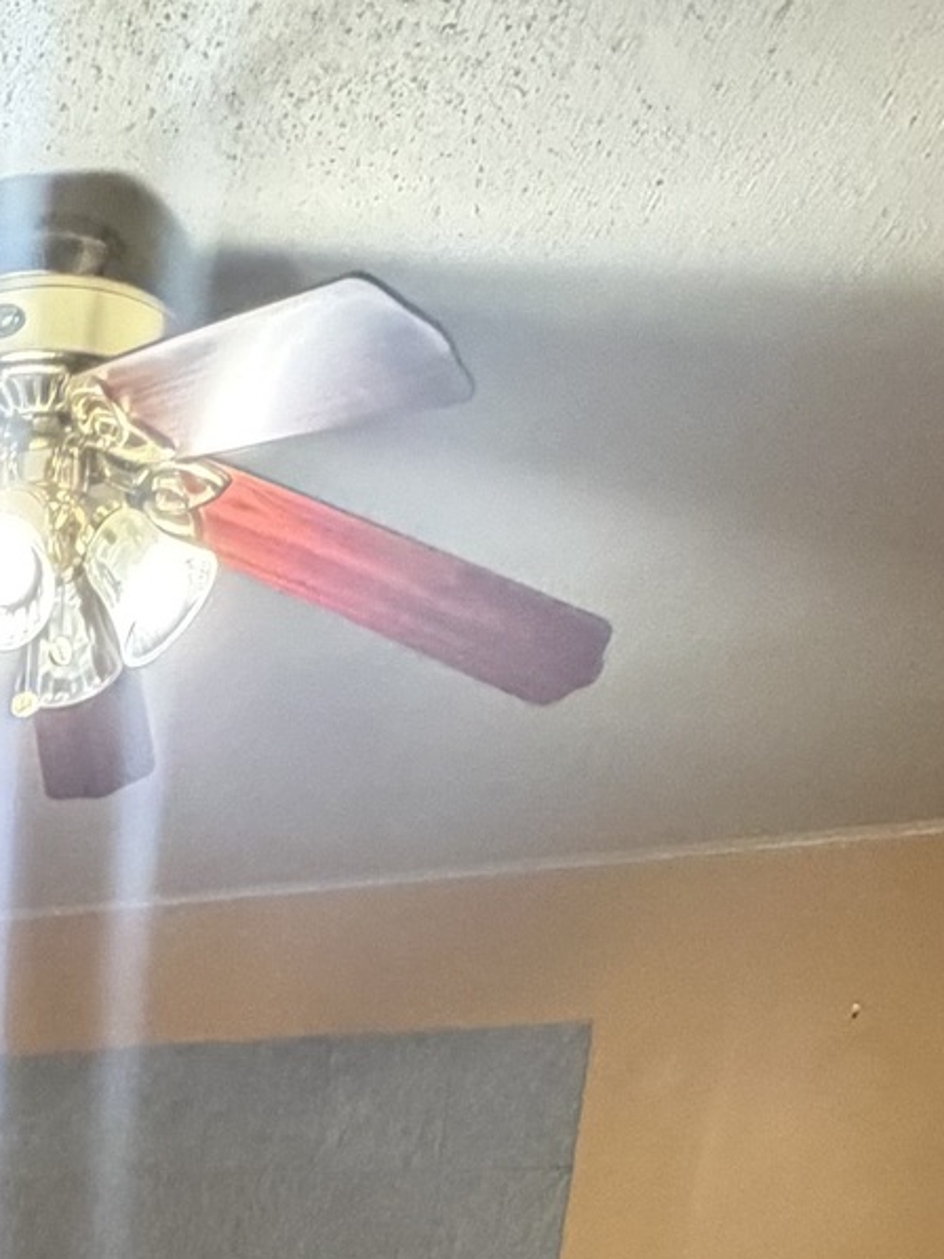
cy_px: 2014
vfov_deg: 24.7
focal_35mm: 54
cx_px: -200
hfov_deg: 24.4
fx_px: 1963
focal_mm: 2.22
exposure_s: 1/60
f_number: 2.2
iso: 800
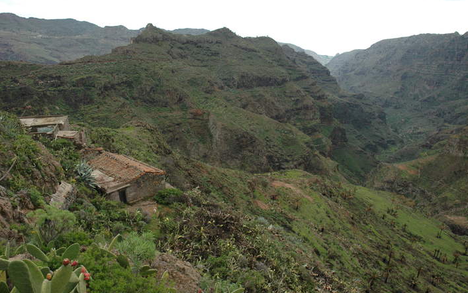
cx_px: 238
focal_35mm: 28
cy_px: 155
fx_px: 357
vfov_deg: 44.5
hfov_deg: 66.5
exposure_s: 1/160
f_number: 6.3
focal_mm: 18
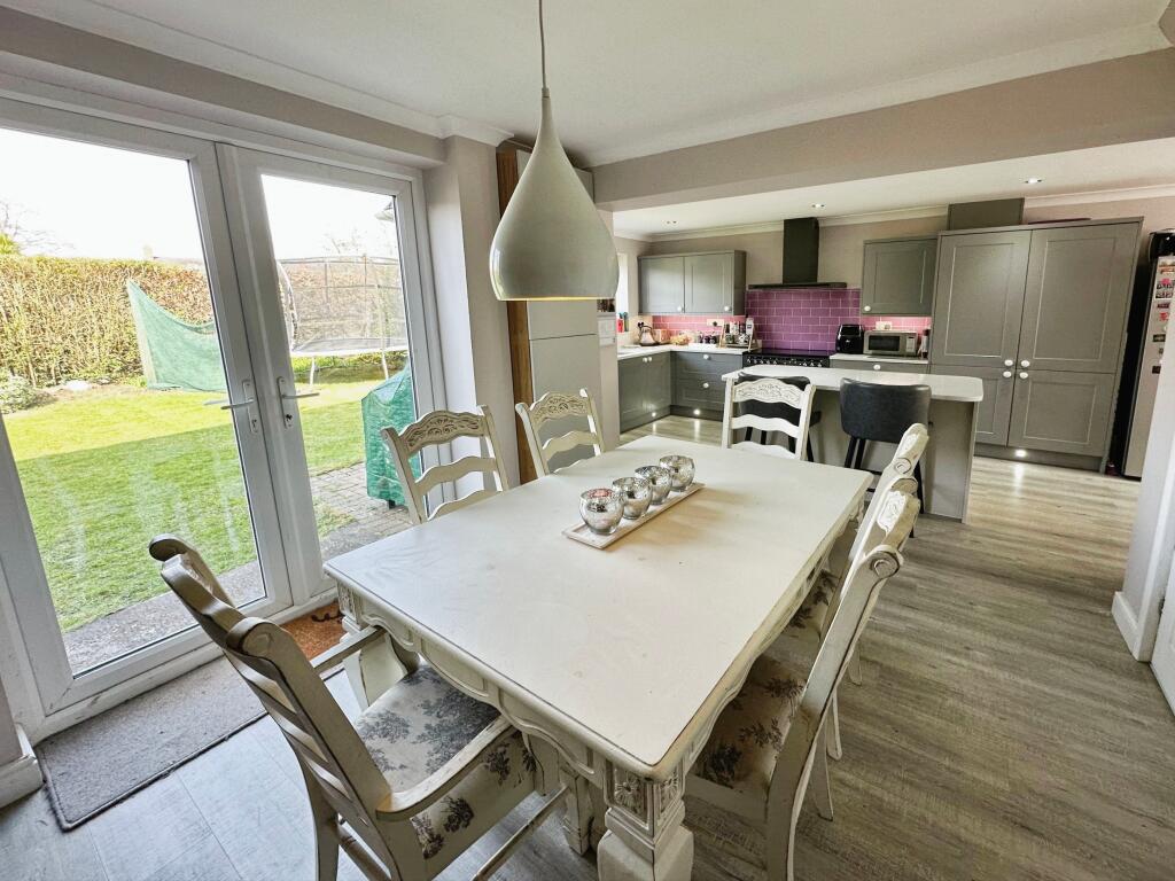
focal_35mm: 14
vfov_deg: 85.7
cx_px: 588
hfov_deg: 102.1
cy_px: 440
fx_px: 475
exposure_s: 1/100
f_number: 2.2
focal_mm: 2.22
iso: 80
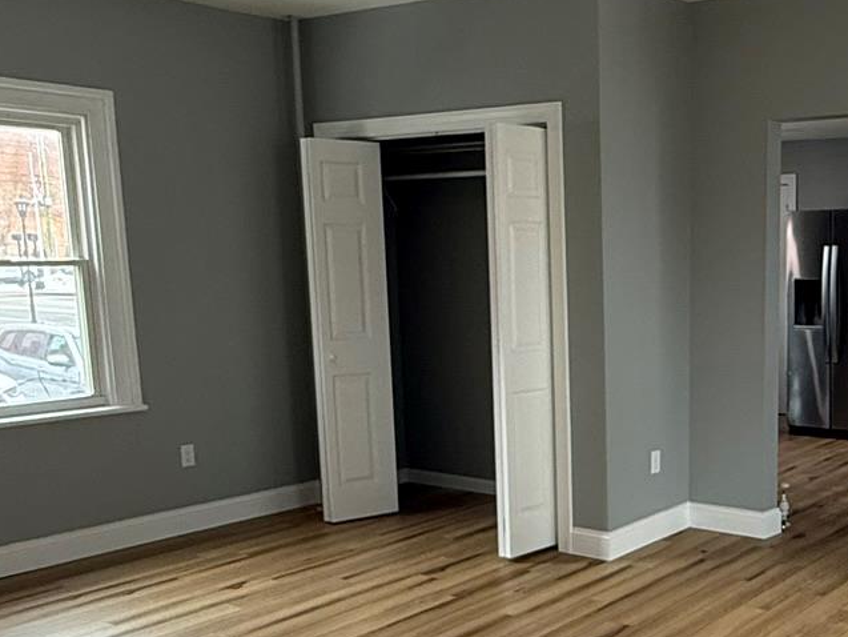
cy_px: 430
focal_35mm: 45
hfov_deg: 39.5
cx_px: 740
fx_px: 1103
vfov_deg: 31.9
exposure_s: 1/120
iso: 250
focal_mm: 2.22
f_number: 2.2
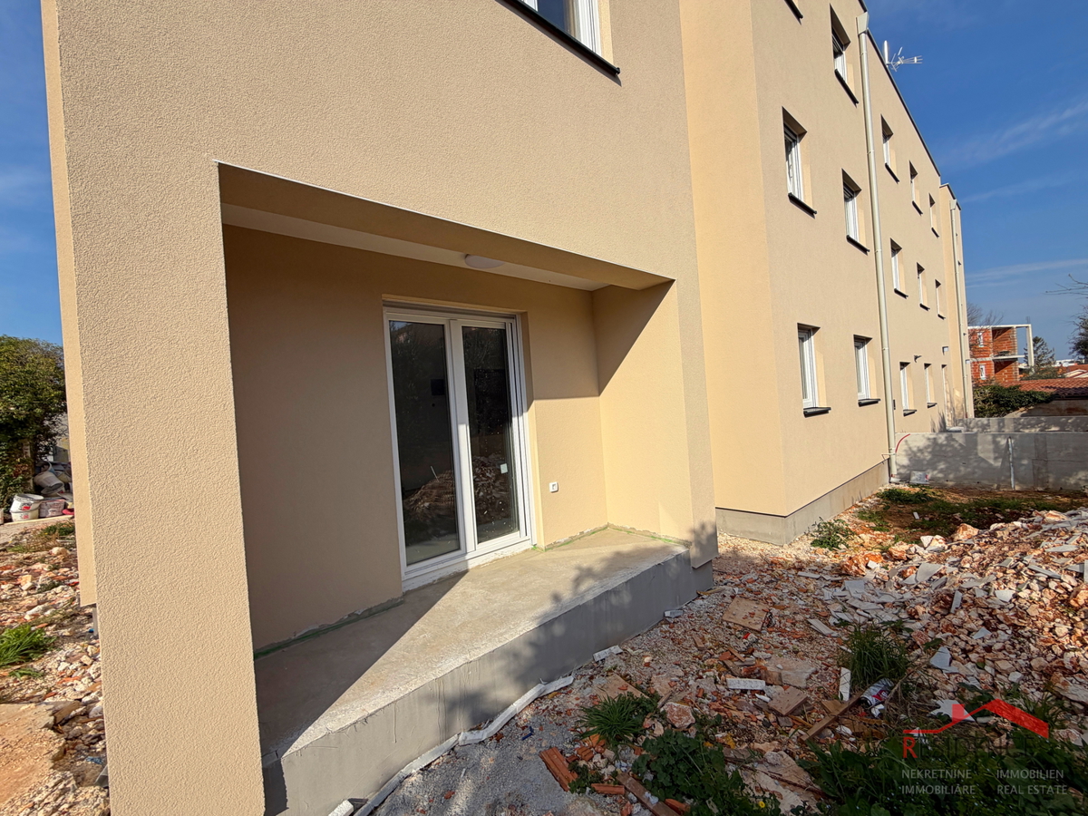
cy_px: 408
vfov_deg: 85.7
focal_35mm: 14
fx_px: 440
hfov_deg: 102.1
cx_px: 544
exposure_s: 1/1312
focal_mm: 2.22
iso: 20
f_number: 2.2
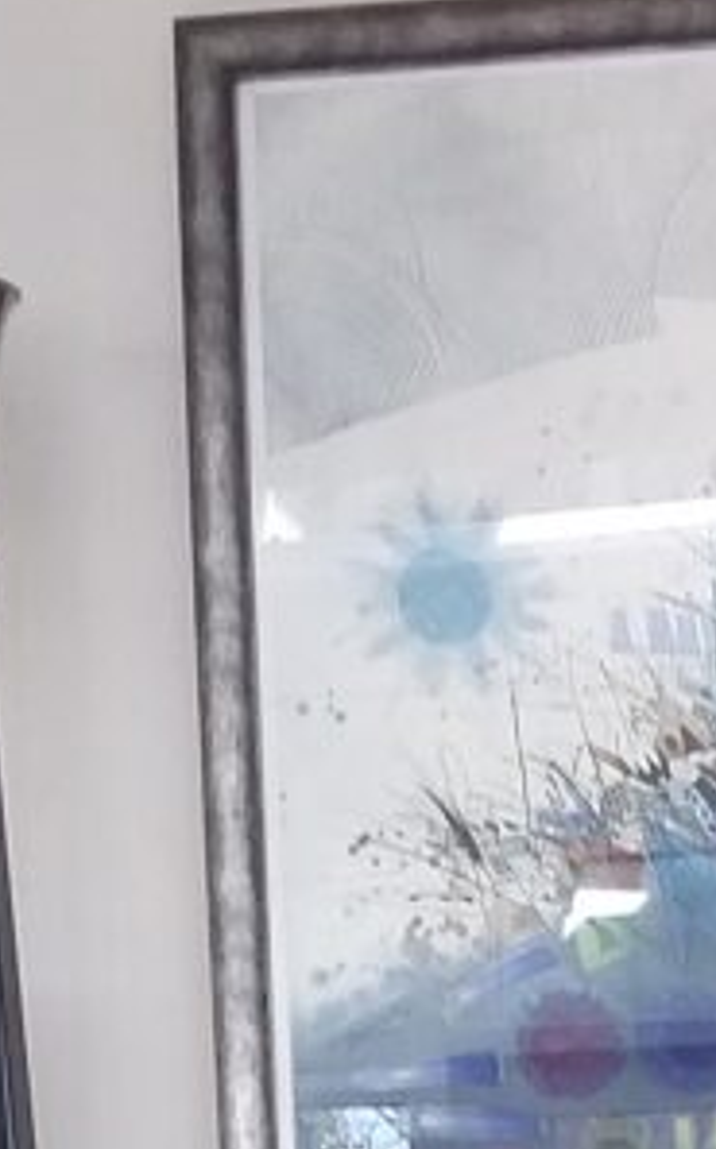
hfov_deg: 10.7
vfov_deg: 14.9
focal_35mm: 120
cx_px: 820
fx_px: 3756
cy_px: 2139
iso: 40
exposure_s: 1/50
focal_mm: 2.91
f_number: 1.9
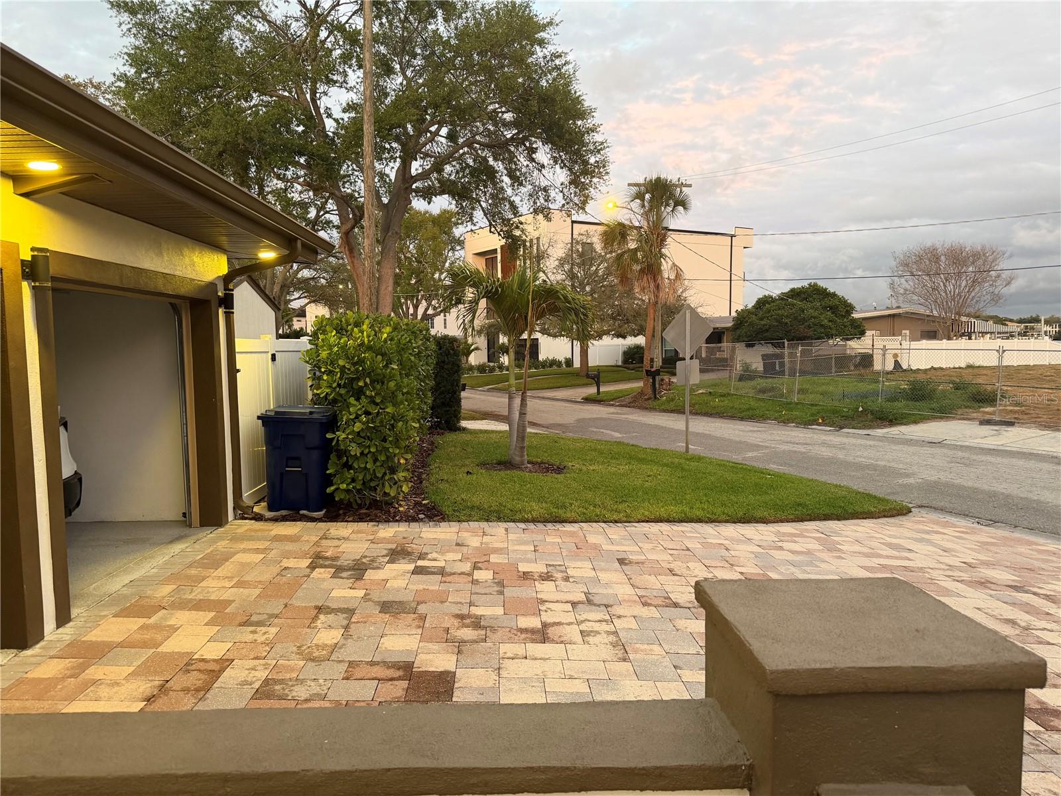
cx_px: 530
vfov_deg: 56.8
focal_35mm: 24
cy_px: 398
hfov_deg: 71.6
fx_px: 736
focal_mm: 6.76
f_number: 1.78
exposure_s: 1/60
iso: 250
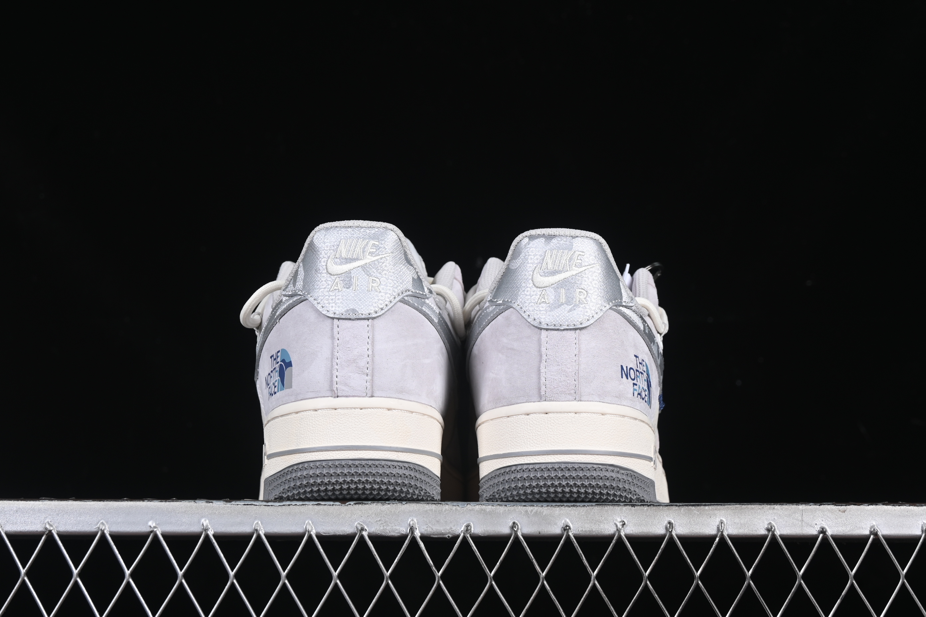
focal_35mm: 75
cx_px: 463
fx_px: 1929
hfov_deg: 27.0
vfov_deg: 18.2
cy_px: 308
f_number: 8
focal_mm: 50
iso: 160
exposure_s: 1/80
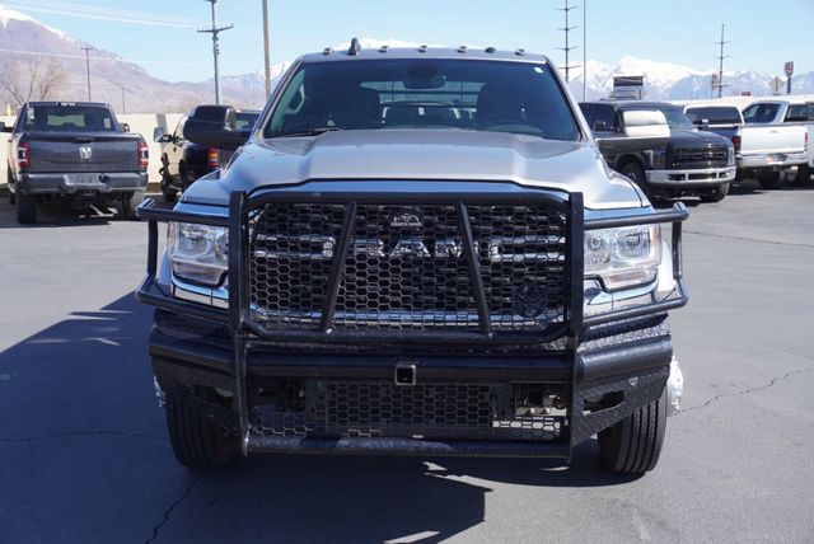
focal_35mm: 40
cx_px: 407
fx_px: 917
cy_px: 272
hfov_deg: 47.9
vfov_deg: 33.1
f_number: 7.1
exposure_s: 1/160
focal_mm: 27
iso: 100
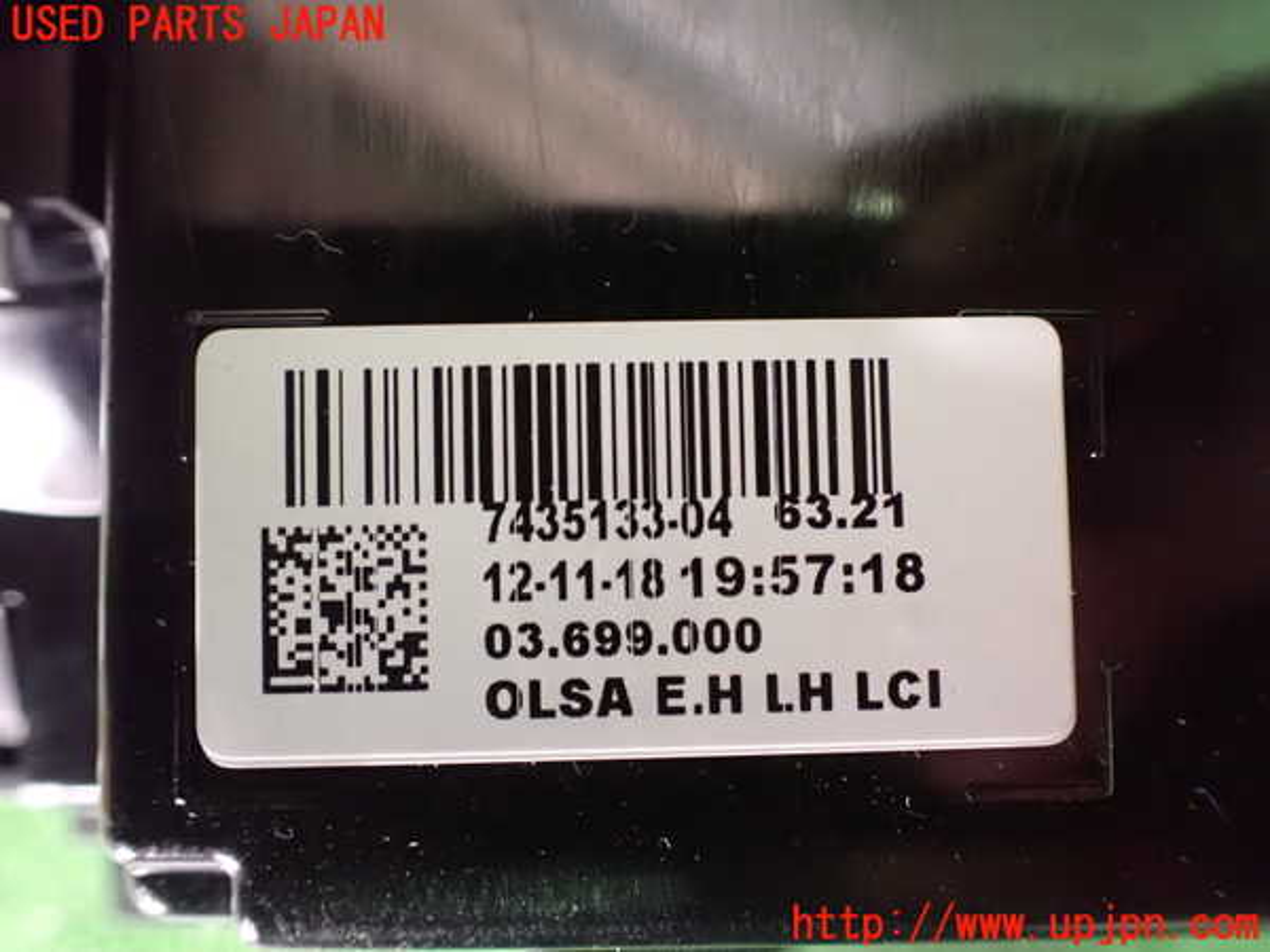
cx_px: 635
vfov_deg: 46.8
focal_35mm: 30
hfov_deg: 60.0
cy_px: 476
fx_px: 1101
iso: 1600
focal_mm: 5.4
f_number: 2.3
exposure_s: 1/20
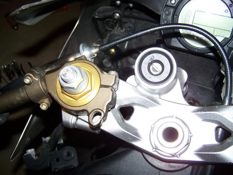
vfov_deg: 37.7
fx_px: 256
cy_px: 88
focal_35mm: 38
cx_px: 116
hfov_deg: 49.0
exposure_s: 1/60
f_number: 2.8
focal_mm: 6.3
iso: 80
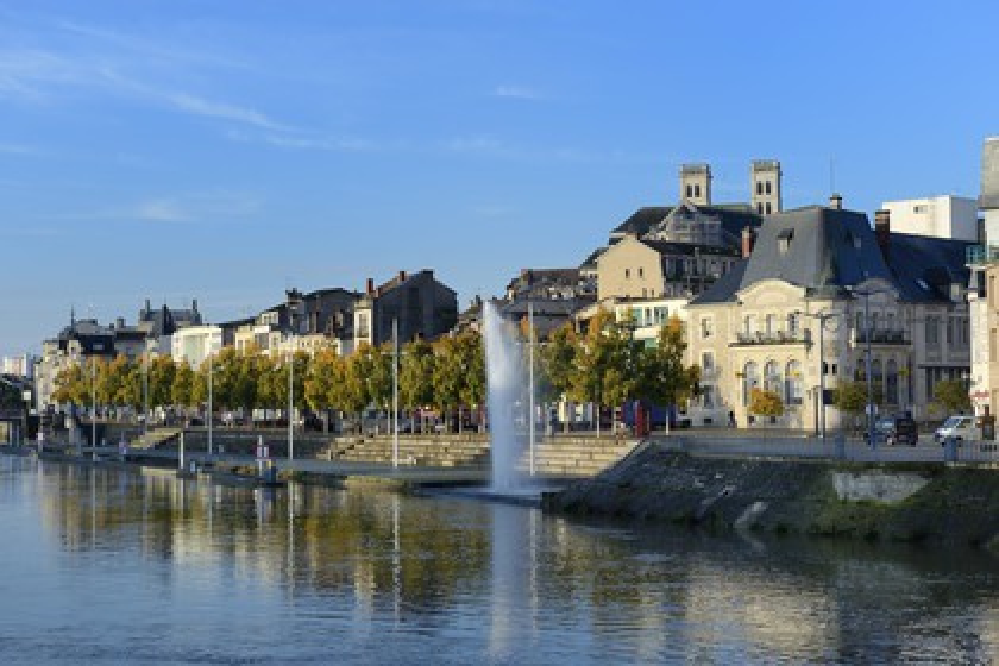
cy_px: 333
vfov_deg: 21.9
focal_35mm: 62
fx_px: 1720
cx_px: 500
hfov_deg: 32.4
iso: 200
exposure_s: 1/250
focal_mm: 62
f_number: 8
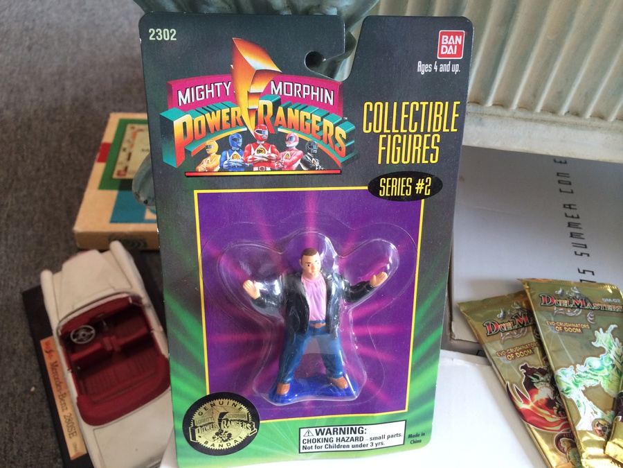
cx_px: 312
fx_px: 540
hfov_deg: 60.0
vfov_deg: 46.8
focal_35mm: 30
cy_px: 234
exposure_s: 1/30
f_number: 2.2
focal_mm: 4.12
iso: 64
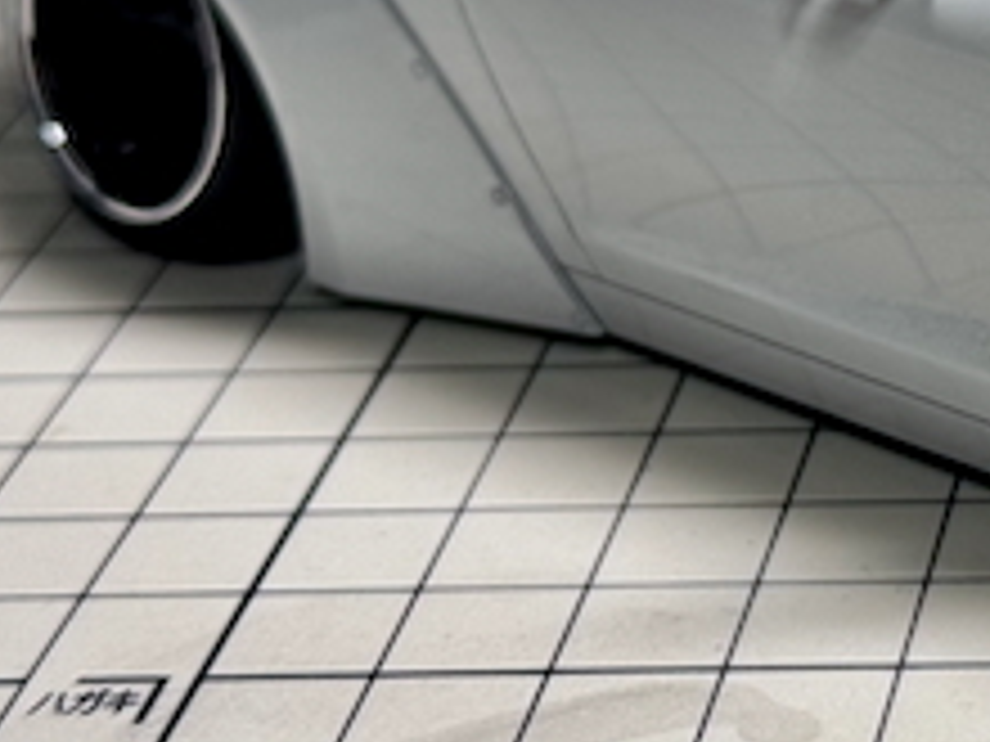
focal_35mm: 153
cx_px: 1264
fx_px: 4376
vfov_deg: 9.6
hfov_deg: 12.5
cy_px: 47
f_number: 1.78
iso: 50
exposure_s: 1/127
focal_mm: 6.76
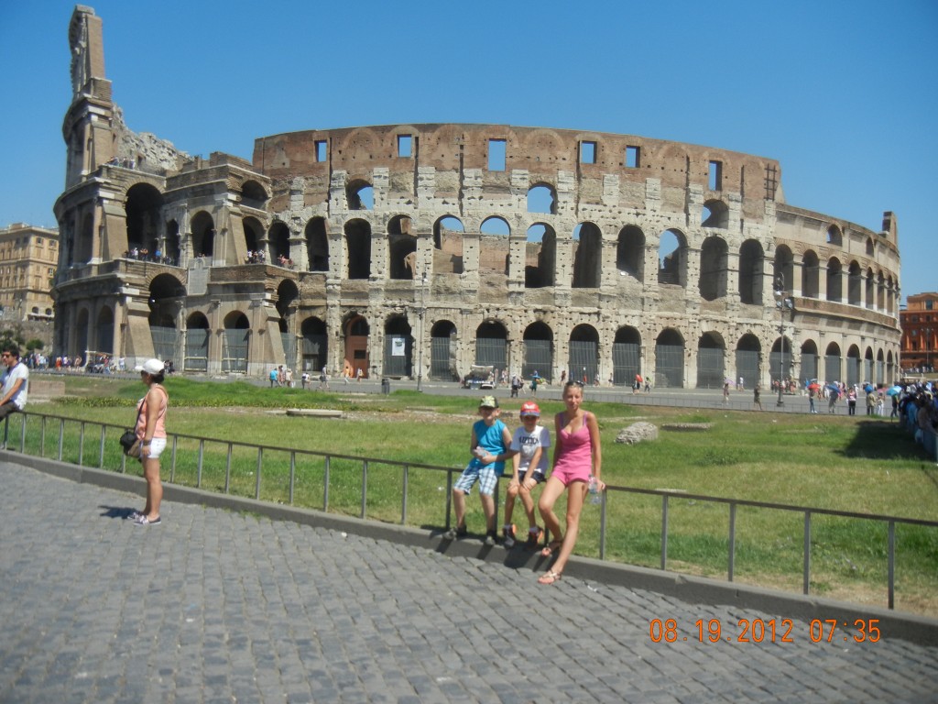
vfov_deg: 46.8
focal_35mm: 30
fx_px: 813
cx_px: 469
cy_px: 352
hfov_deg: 60.0
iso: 160
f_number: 7
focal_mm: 5.4
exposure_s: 1/450
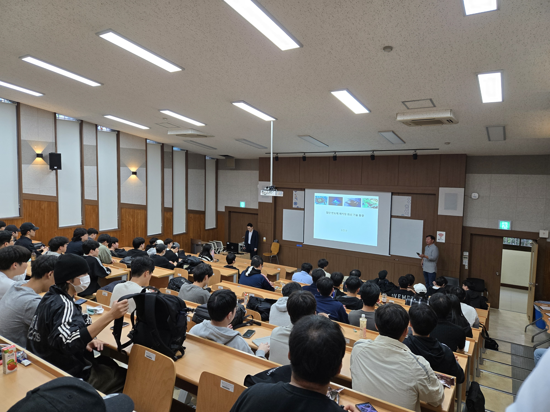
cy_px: 206
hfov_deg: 73.9
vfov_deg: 58.9
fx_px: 365
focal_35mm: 23
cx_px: 275
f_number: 1.8
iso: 125
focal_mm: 5.4
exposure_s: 1/120
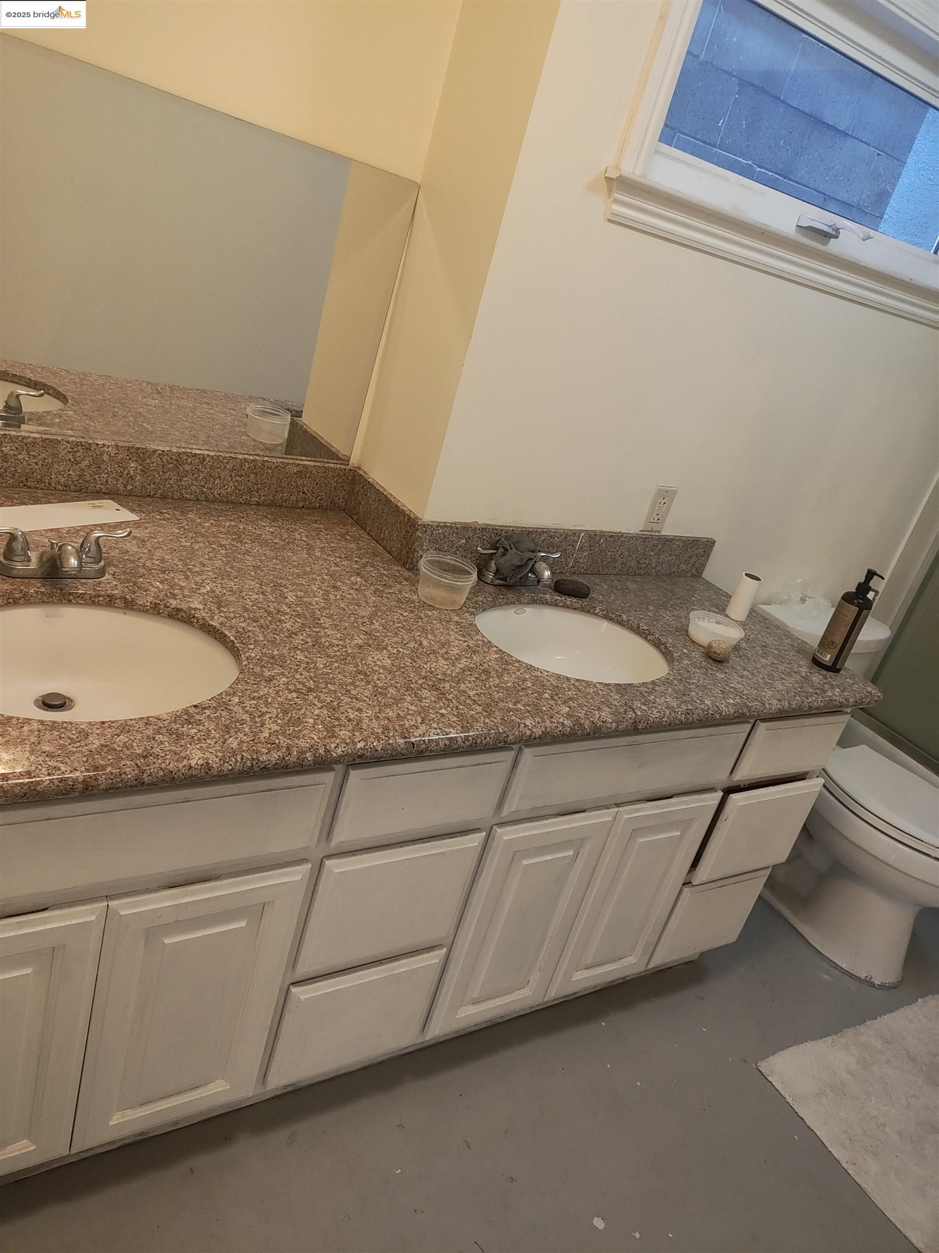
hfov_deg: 54.9
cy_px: 626
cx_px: 470
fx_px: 905
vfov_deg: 69.4
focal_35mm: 25
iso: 1263
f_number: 1.7
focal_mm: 4.71
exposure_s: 1/60
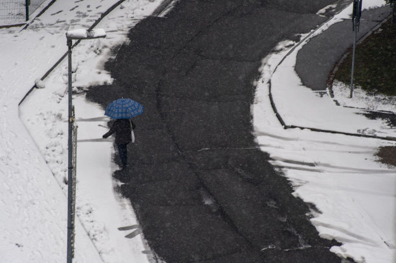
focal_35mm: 200
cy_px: 132
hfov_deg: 10.3
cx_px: 198
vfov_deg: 6.9
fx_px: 2198
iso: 500
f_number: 13
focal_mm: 200
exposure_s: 1/100
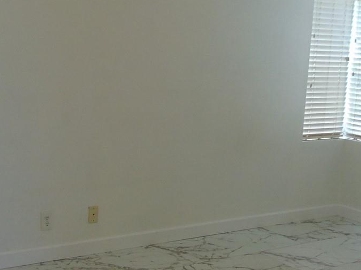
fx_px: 615
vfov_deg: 24.8
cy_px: 158
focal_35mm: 59
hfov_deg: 32.7
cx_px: 159
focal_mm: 4.5
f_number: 3
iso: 80
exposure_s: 1/40
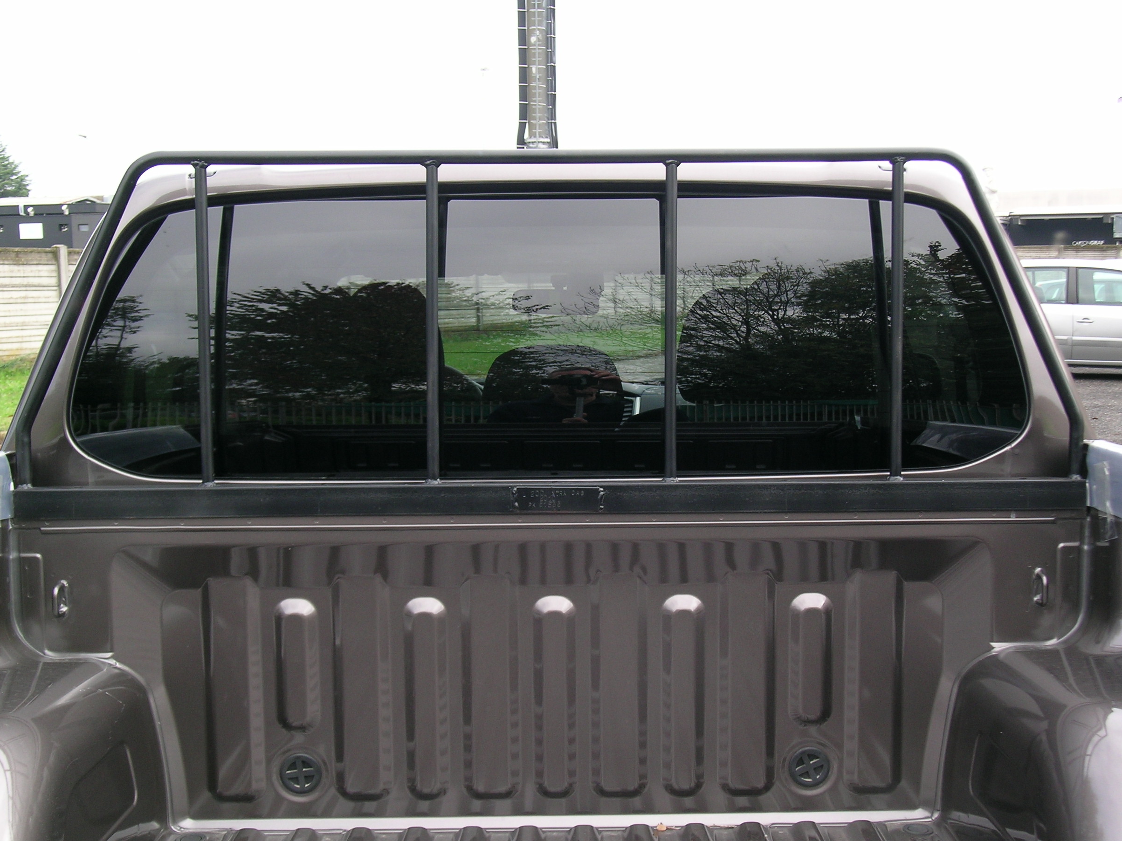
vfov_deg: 34.3
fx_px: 1361
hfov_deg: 44.8
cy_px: 431
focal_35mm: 42
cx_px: 564
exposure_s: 1/96
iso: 50
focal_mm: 8
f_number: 4.4
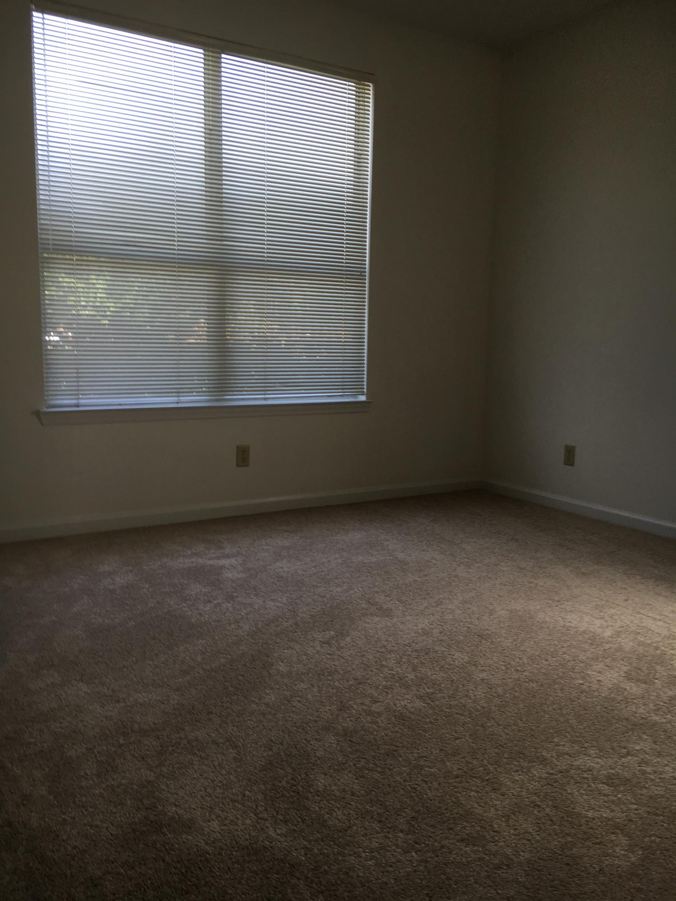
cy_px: 450
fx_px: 755
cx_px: 338
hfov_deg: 48.2
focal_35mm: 29
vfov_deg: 61.7
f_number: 2.2
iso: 32
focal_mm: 4.15
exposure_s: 1/60
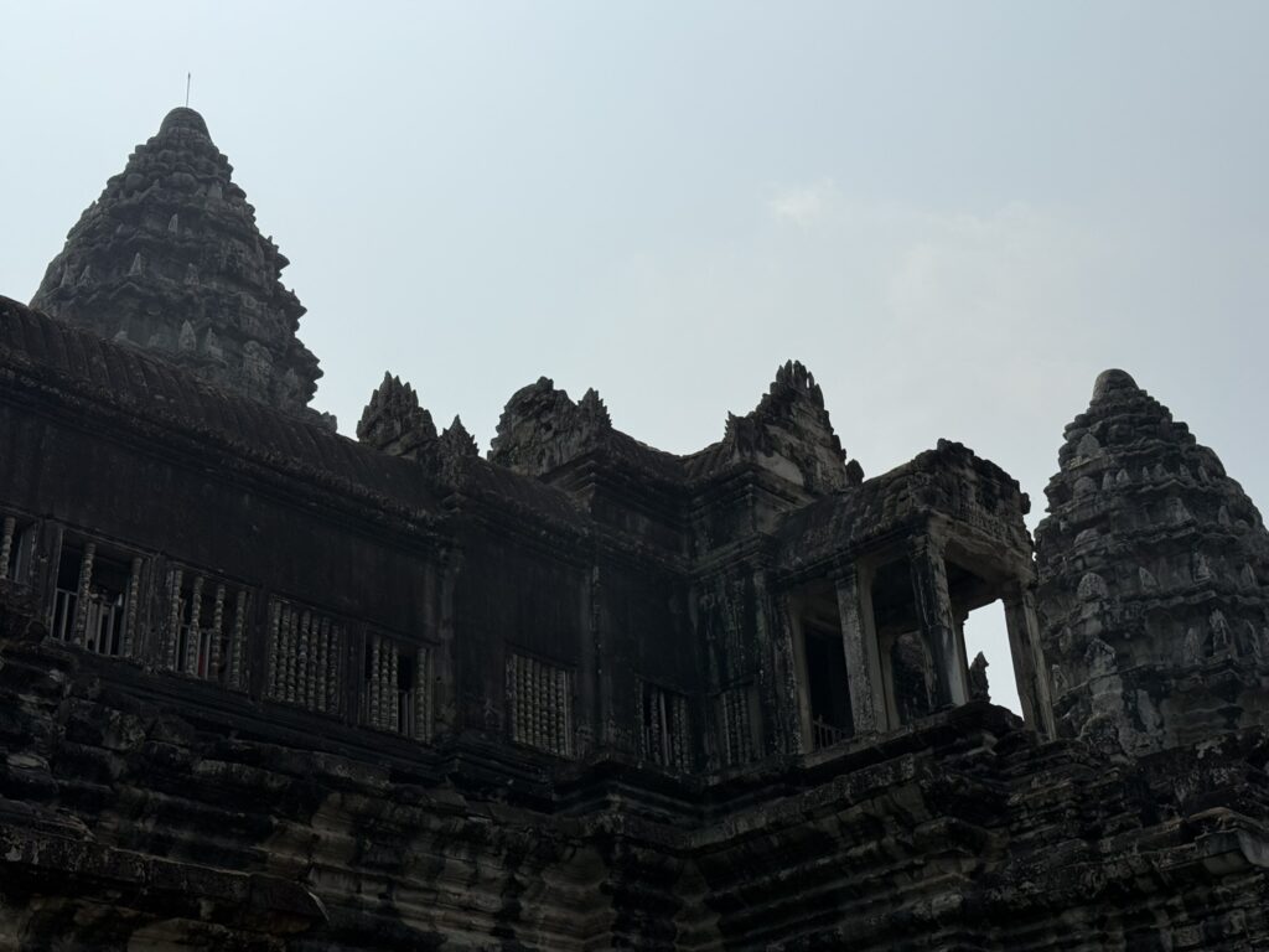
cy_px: 476
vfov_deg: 30.3
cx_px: 634
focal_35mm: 48
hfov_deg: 39.7
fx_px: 1760
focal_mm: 6.76
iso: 50
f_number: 1.78
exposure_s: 1/11364
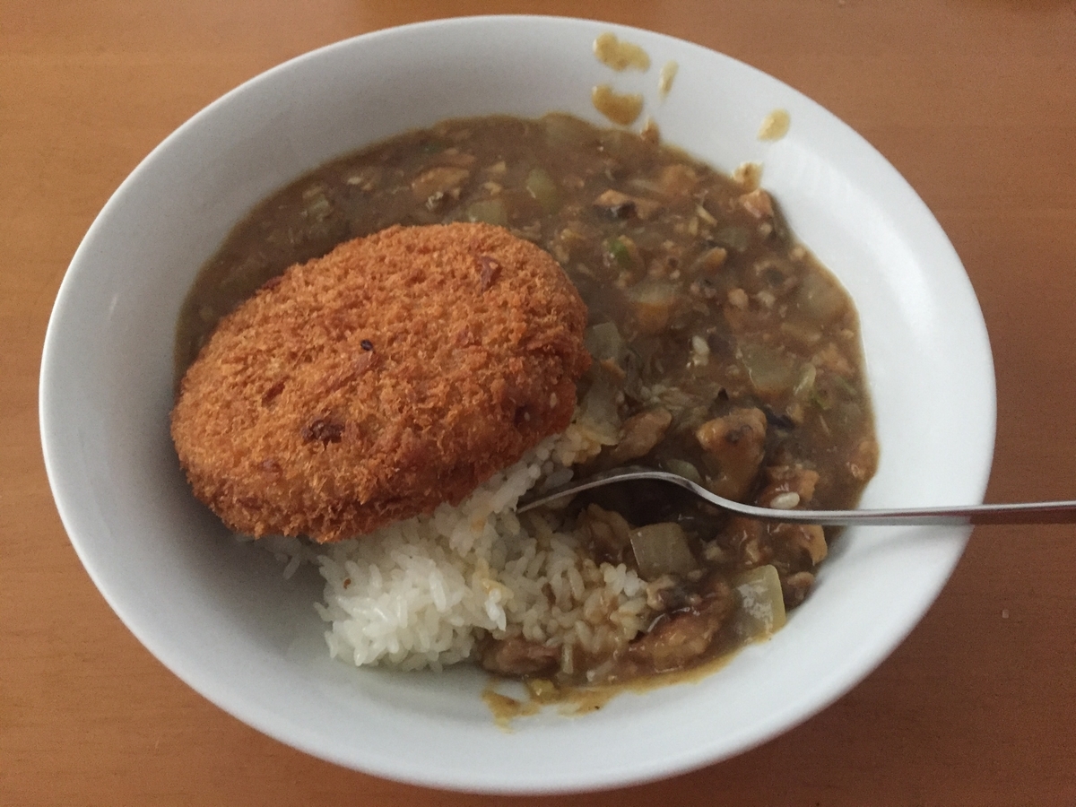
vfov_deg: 48.2
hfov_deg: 61.7
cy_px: 404
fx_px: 901
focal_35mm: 29
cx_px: 538
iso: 320
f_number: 2.2
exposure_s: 1/15
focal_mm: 4.15
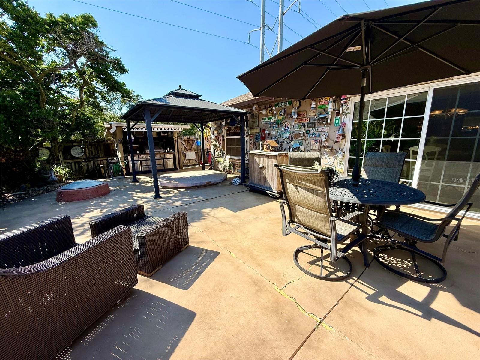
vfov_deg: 85.7
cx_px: 240
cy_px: 180
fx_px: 194
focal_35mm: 14
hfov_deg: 102.1
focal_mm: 2.22
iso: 50
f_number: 2.2
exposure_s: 1/1001
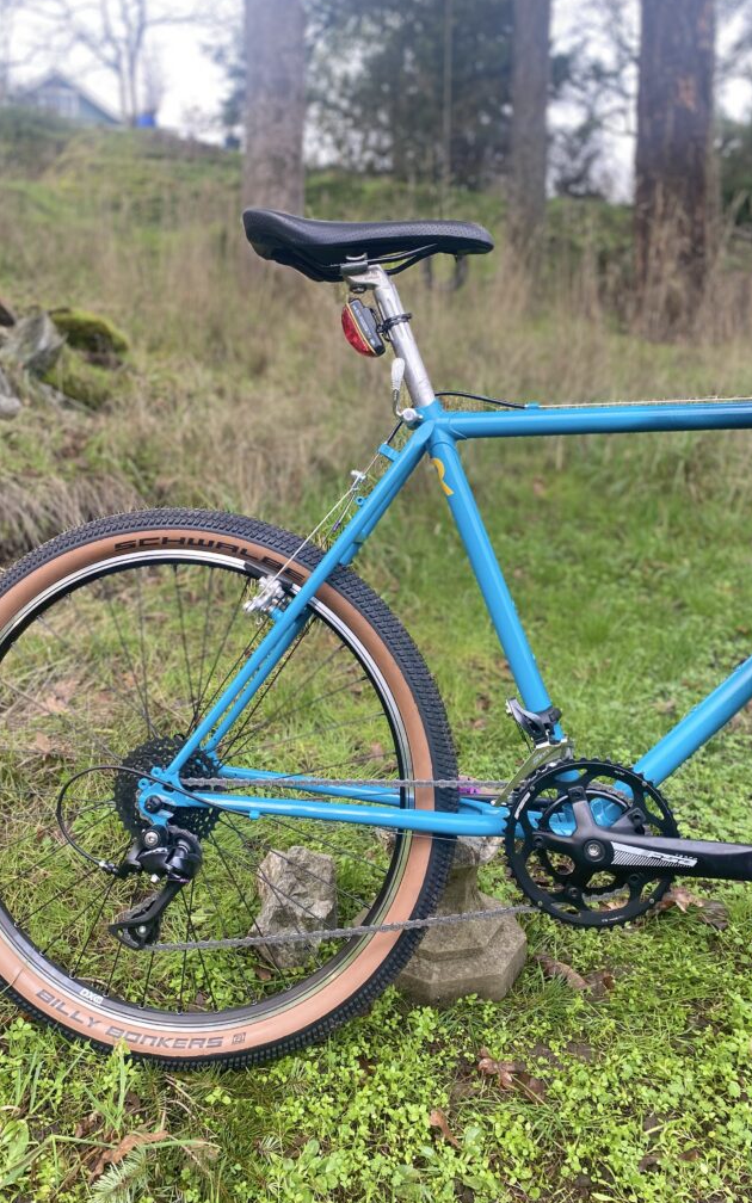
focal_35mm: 28
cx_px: 343
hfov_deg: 44.5
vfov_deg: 66.5
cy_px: 597
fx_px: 918
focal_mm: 4.25
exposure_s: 1/121
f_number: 1.8
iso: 40
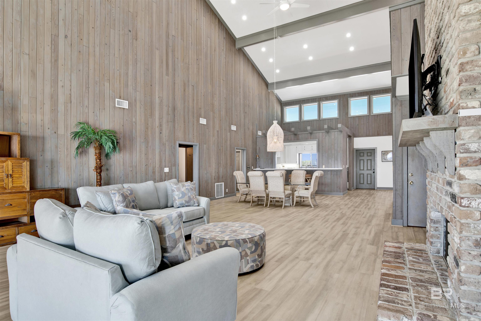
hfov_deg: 86.9
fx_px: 254
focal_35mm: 19
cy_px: 160
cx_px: 240
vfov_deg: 64.6
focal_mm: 19
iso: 200
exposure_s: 1/10
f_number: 11
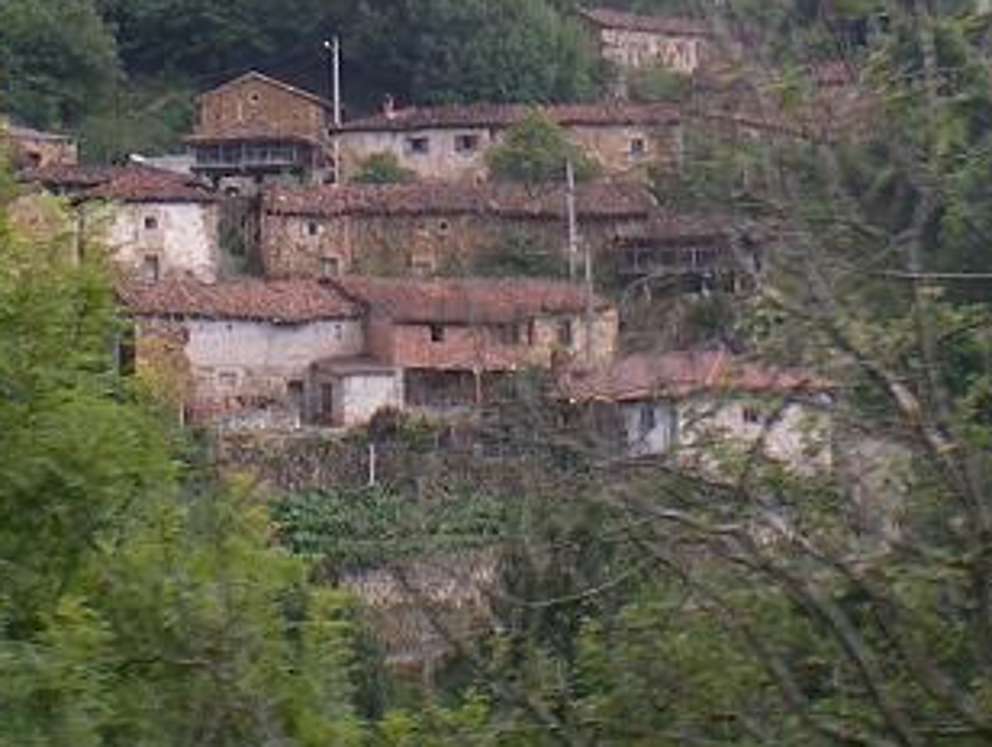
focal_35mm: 65
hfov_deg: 29.5
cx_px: 290
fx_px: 1866
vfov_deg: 22.6
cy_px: 267
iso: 64
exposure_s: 1/100
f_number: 4.6
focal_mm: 6.3
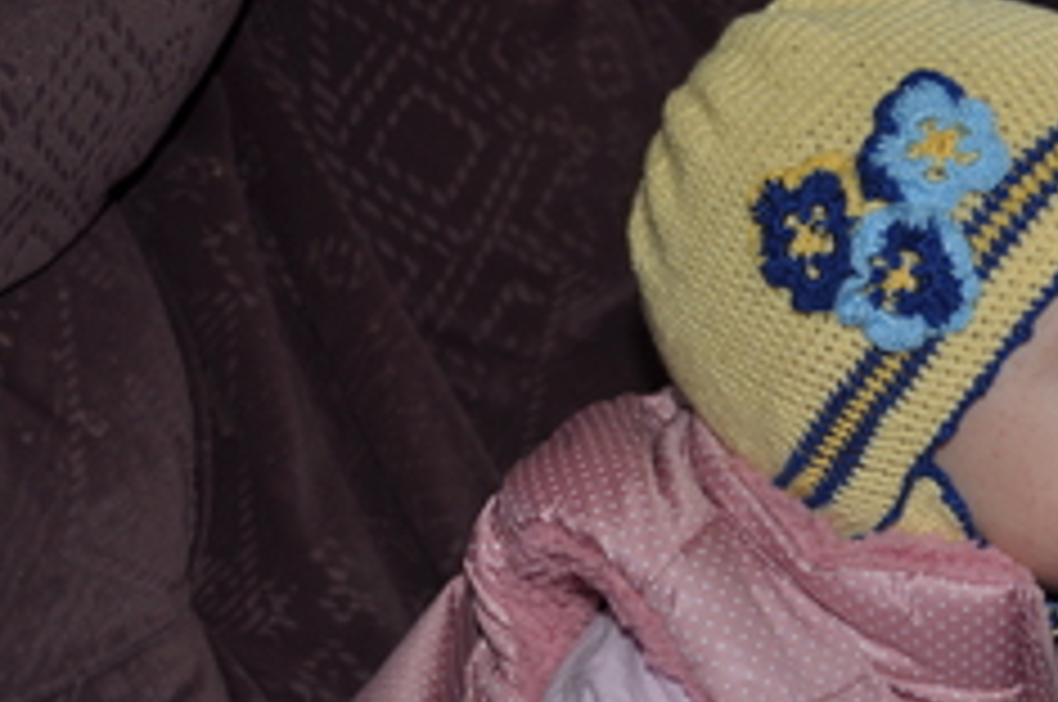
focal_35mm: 69
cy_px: 520
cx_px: 779
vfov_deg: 19.5
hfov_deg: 28.9
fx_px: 2025
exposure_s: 1/60
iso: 200
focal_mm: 24
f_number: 4
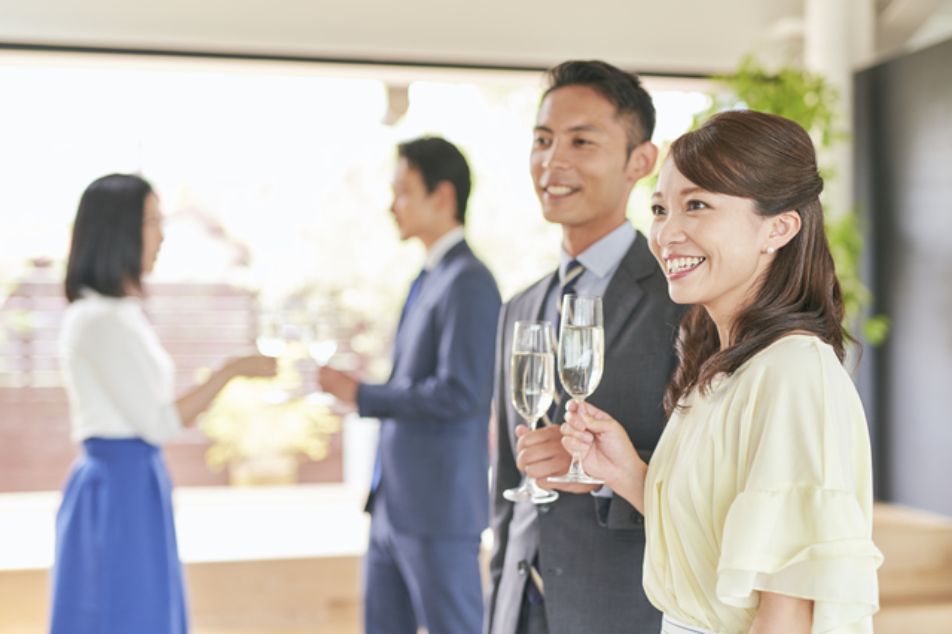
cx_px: 476
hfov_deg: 39.6
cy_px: 317
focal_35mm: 50
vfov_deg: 27.0
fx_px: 1321
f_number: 2
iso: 160
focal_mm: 50
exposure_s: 1/200
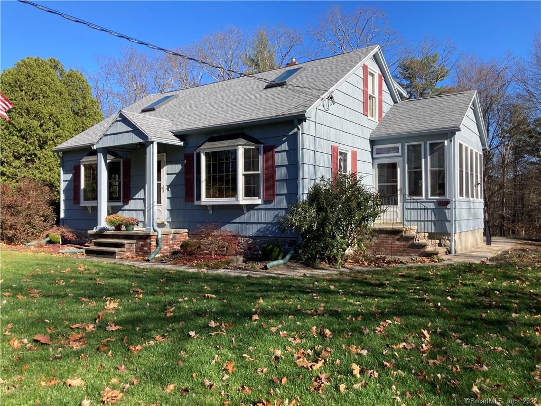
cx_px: 270
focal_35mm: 28
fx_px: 438
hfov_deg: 63.4
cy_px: 203
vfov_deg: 49.7
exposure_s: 1/1091
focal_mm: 3.99
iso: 20
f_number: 1.8
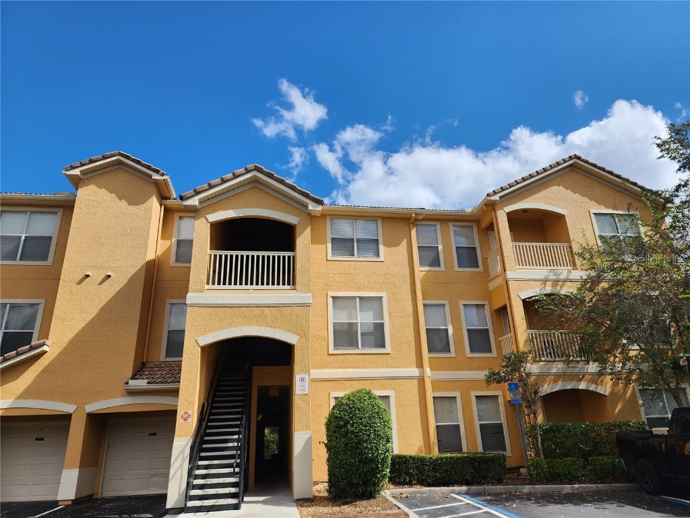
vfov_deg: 58.9
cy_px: 259
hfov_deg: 73.9
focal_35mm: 23
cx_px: 345
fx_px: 458
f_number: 1.8
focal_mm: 6.4
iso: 12
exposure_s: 1/1111
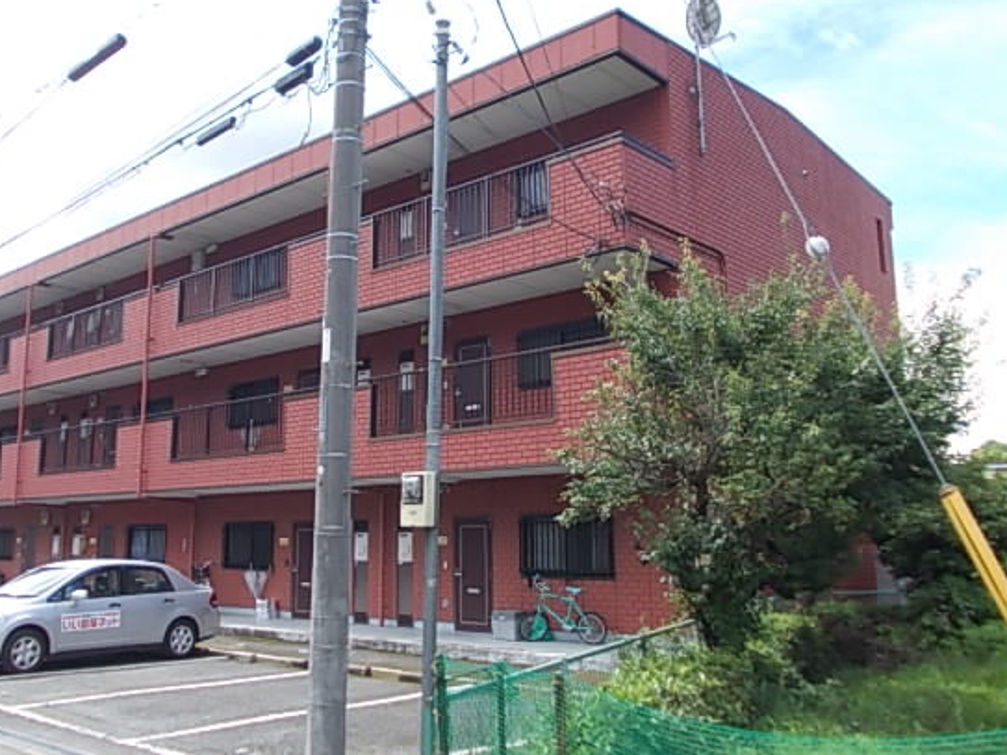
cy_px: 360
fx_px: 960
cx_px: 432
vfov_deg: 42.9
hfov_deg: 55.2
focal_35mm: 33
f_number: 5.4
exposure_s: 1/160
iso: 80
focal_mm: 4
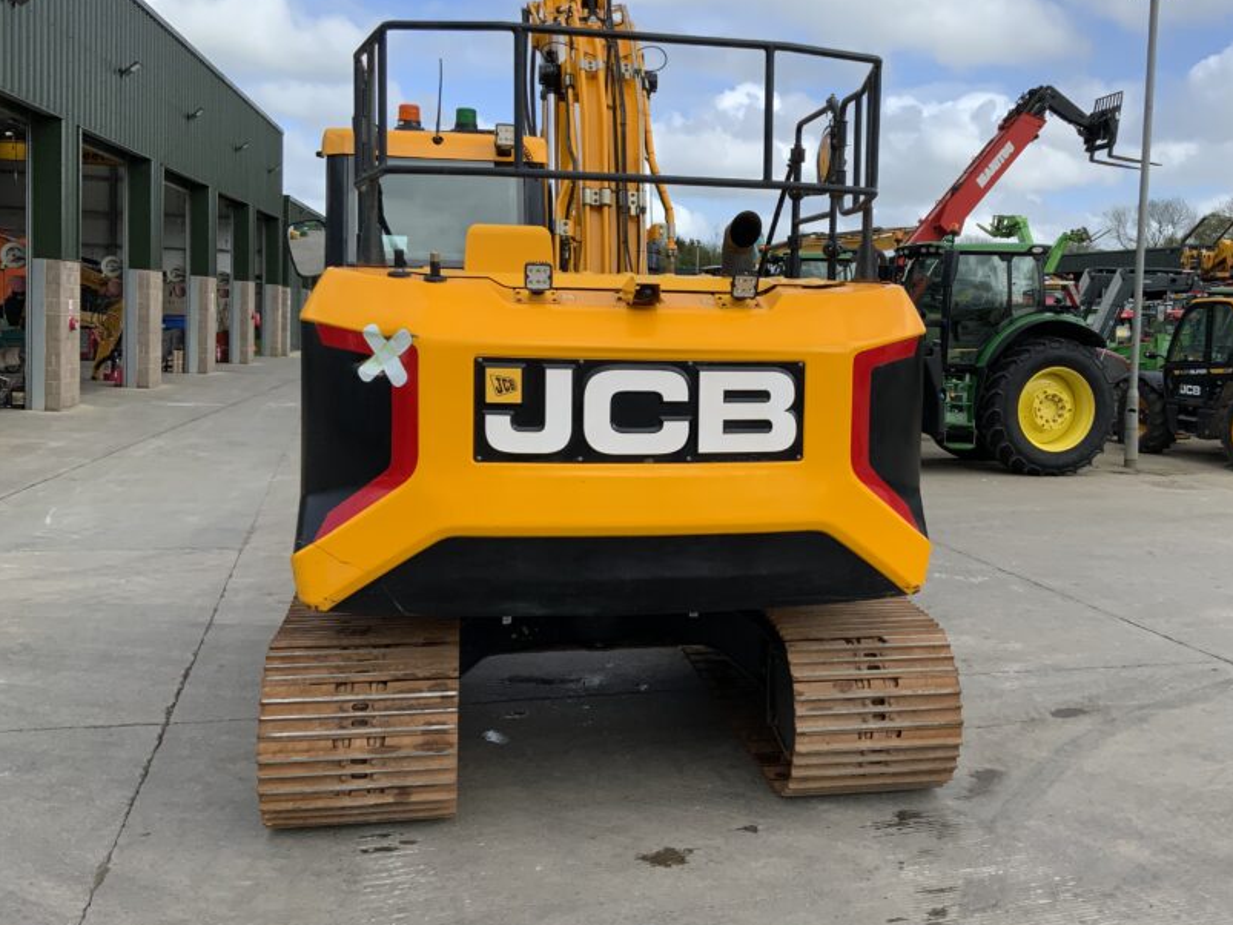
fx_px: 1318
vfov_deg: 38.6
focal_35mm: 37
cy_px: 407
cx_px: 757
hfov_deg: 49.7
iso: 16
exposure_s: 1/1675
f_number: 1.8
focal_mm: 3
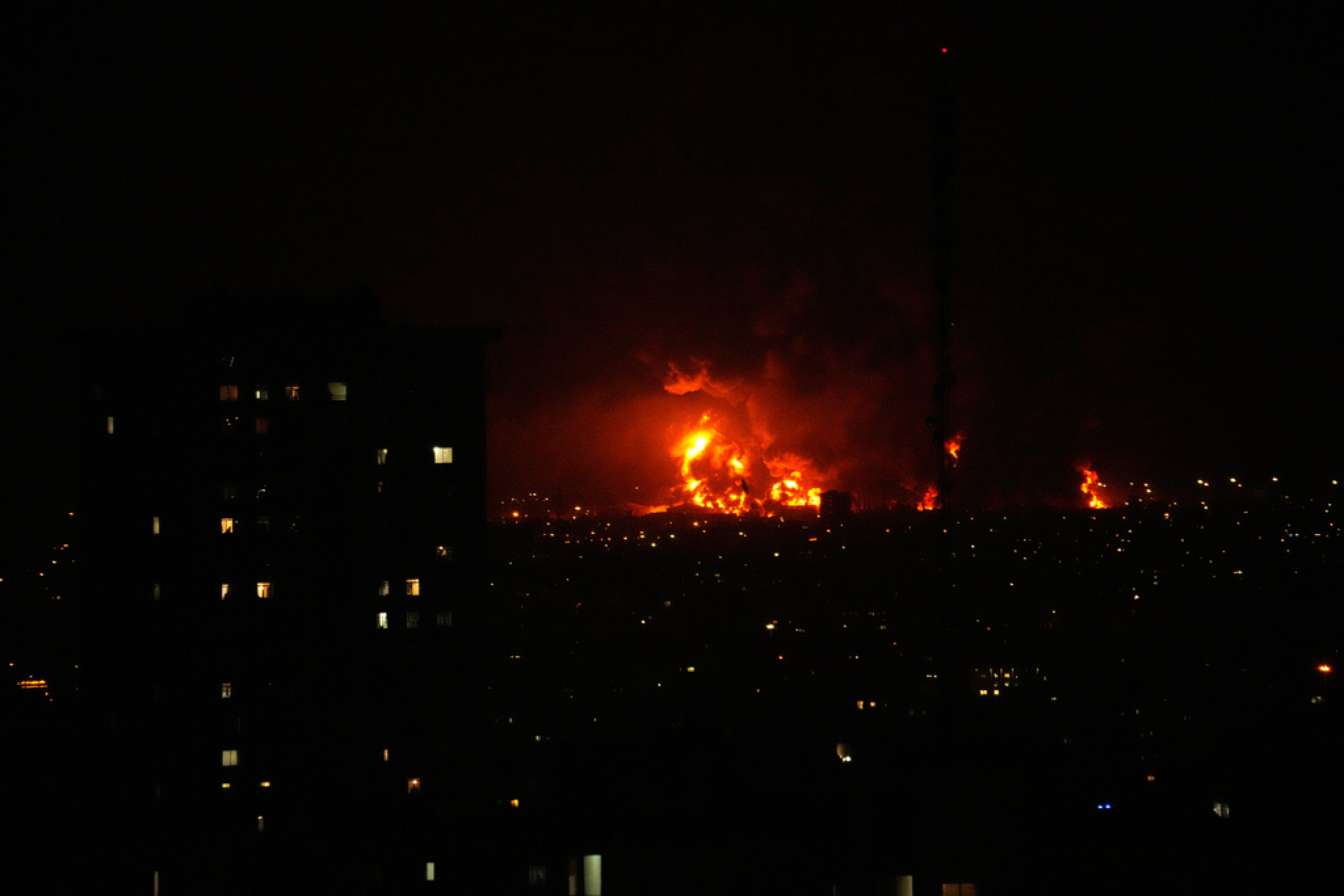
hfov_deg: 3.4
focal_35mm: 600
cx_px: 672
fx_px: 22402
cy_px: 448
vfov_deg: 2.3
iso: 12800
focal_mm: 600
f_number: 6.3
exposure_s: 1/125
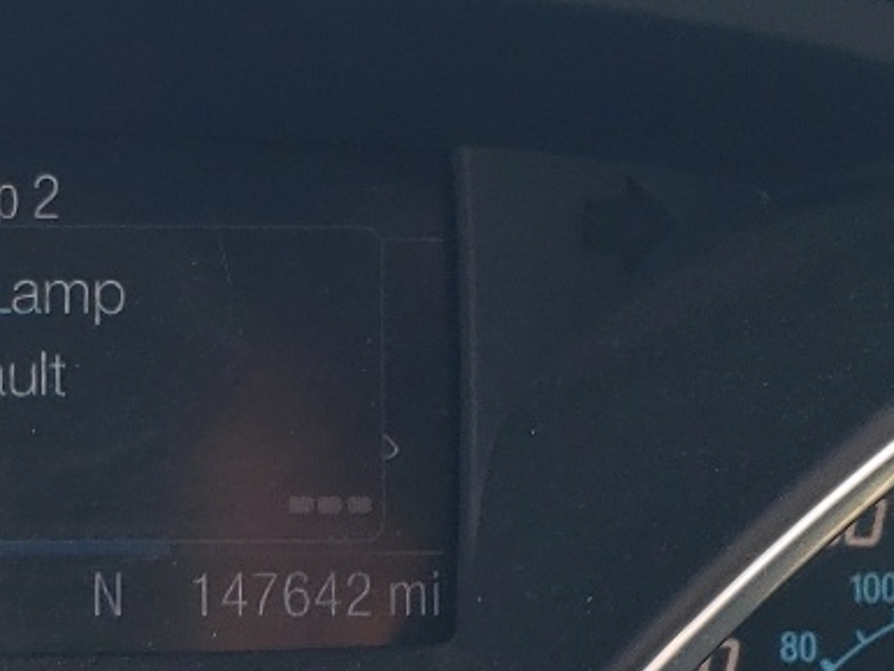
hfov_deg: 17.6
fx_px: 2790
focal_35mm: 108
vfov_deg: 13.7
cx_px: -84
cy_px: 490
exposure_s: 1/323
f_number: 1.5
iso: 50
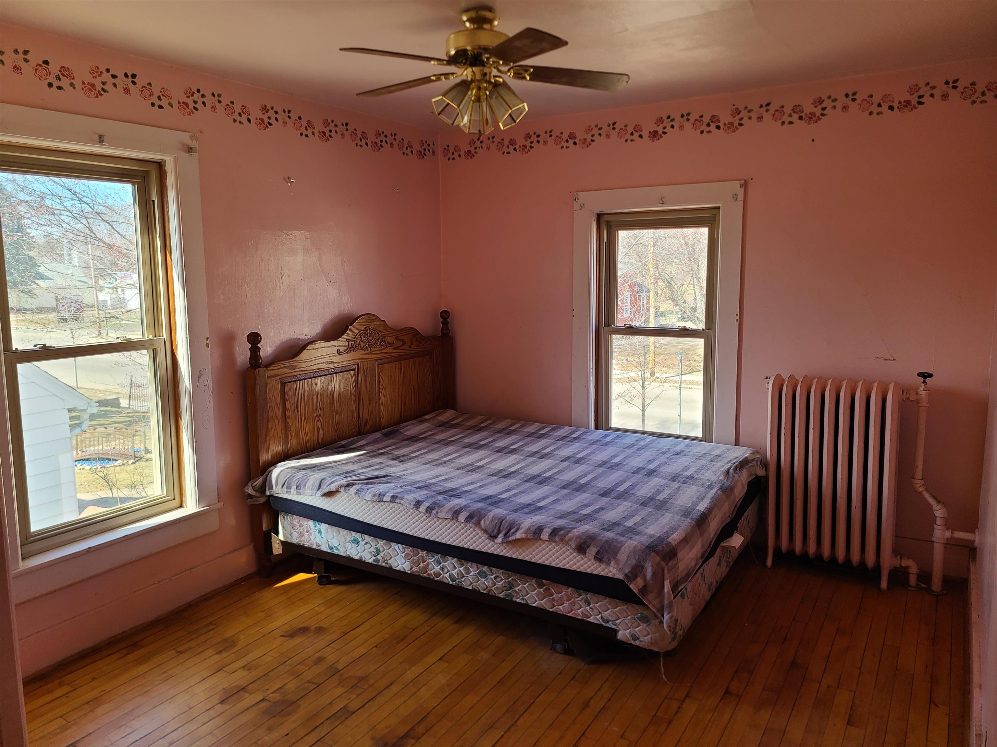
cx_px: 498
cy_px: 374
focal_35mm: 26
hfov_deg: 67.3
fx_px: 749
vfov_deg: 53.1
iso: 50
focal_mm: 5.4
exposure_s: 1/120
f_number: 1.8
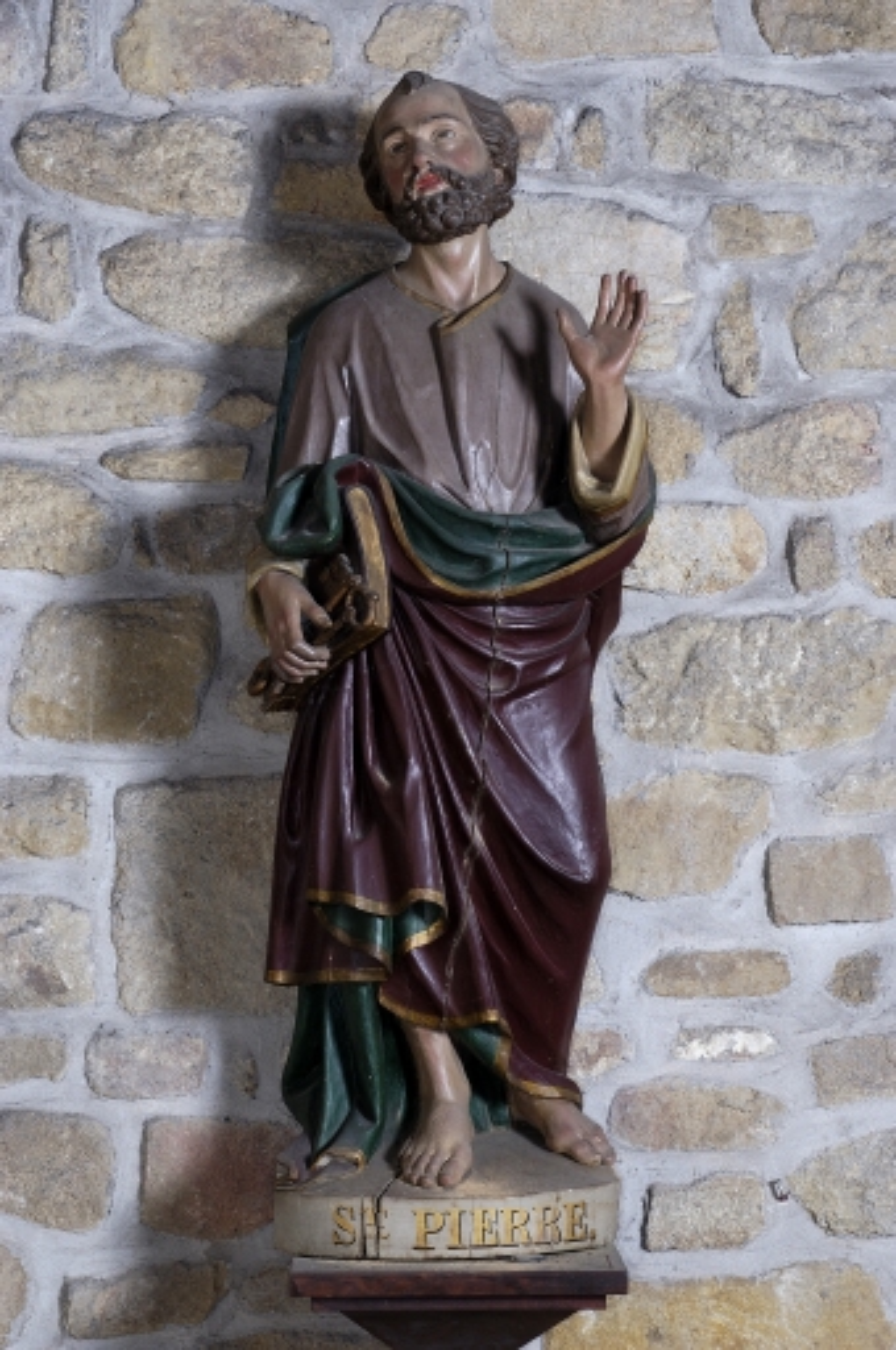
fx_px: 2807
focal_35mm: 75
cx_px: 448
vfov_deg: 27.0
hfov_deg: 18.1
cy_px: 675
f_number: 11
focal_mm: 50
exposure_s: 1/50
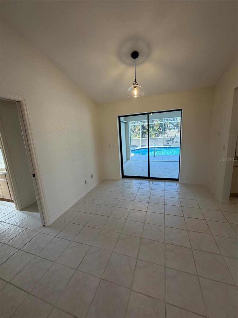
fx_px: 128
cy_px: 159
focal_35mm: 14
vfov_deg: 102.1
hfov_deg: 85.7
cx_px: 119
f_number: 2.2
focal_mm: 2.22
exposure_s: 1/120
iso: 80
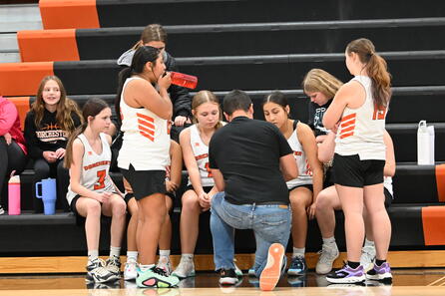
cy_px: 144
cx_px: 223
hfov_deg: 9.8
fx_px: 2595
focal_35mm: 210
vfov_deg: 6.5
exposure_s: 1/60
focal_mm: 130
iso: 4500
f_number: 7.1
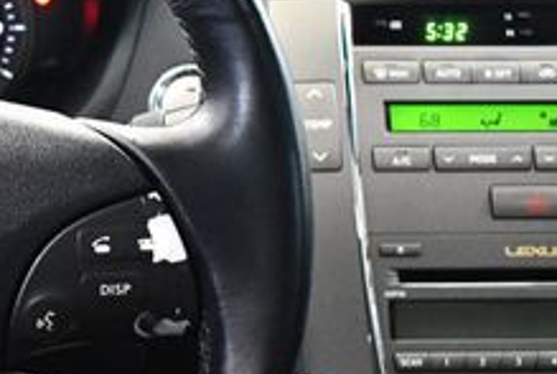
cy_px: 201
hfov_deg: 17.9
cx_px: -214
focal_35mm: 105
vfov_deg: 13.1
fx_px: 1628
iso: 5000
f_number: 3.5
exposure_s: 1/60
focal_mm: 18
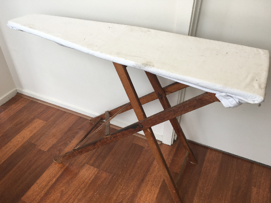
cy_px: 102
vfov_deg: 48.2
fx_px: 227
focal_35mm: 29
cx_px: 136
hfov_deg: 61.7
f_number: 2.2
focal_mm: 4.15
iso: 25
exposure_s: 1/50
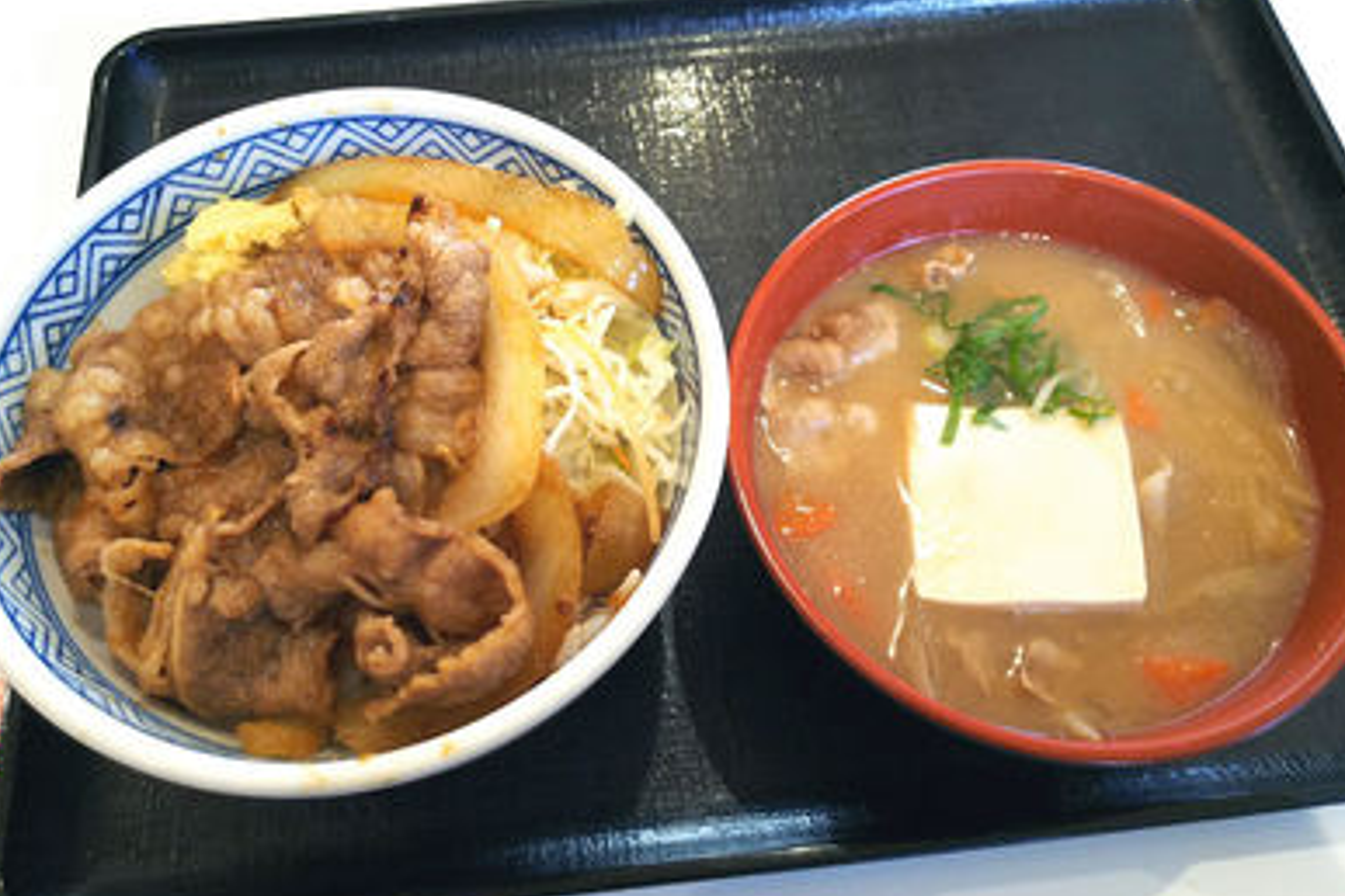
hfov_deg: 63.7
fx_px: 1083
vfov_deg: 45.0
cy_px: 441
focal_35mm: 29
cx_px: 671
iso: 100
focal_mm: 4.2
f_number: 1.9
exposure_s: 1/120
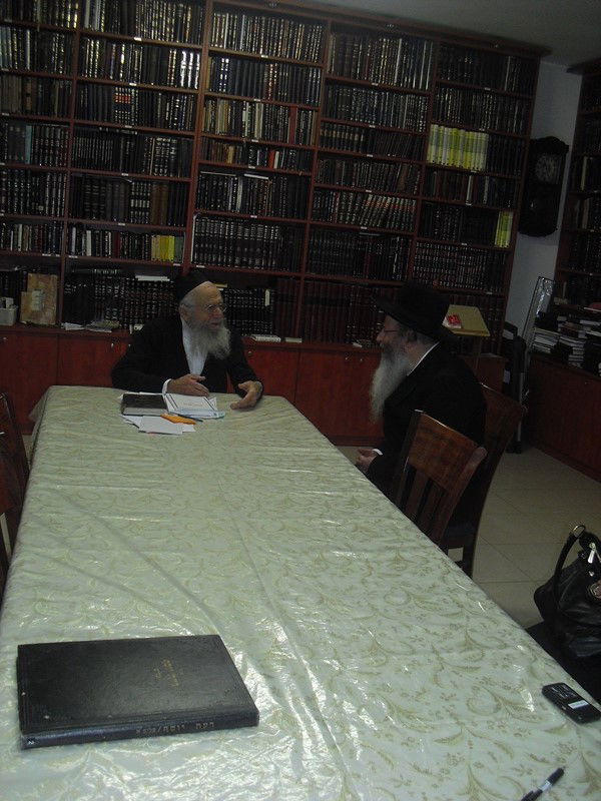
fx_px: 833
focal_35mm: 36
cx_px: 300
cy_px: 400
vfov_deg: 51.4
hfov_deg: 39.7
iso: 200
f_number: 3.1
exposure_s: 1/60
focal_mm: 6.3
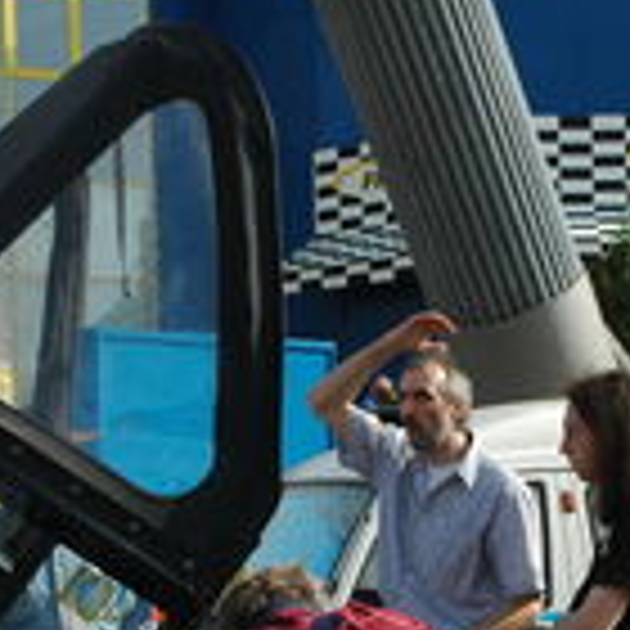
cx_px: 520
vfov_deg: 15.3
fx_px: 2310
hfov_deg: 15.4
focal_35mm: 112
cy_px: 569
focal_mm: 31
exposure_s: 1/500
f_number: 11
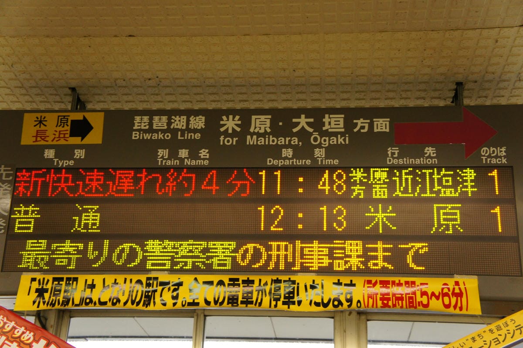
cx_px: 262
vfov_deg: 25.0
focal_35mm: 54
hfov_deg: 36.9
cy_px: 174
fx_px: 784
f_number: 6.3
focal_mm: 36
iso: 1000
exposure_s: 1/60
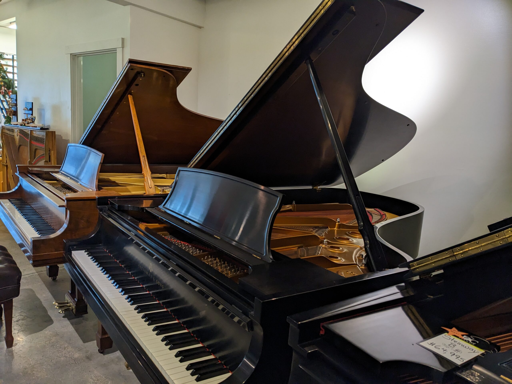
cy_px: 192
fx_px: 399
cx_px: 256
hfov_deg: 65.3
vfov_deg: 51.4
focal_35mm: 27
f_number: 1.73
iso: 173
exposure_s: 1/60
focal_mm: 4.38
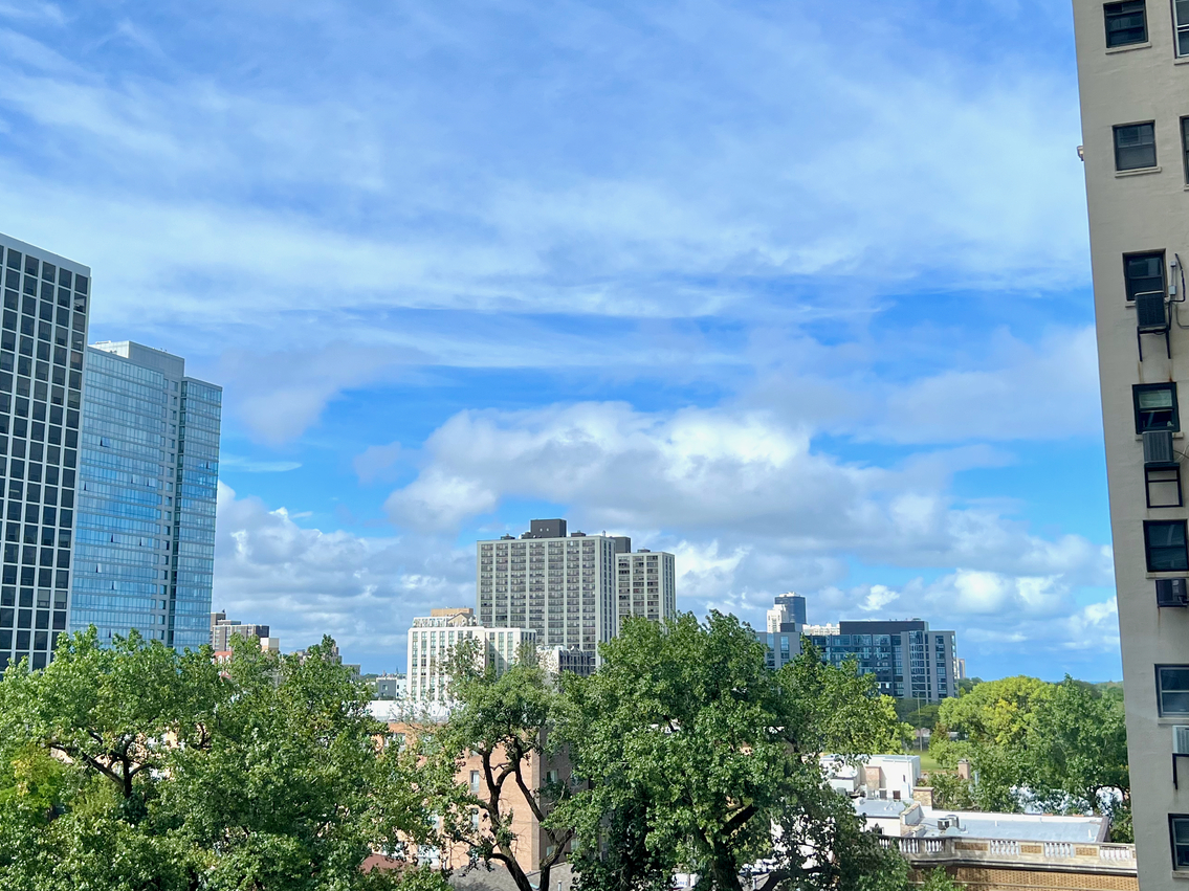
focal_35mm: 33
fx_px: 1133
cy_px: 468
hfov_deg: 55.3
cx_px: 535
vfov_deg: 42.9
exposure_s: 1/2299
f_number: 1.5
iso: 50
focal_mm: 5.7
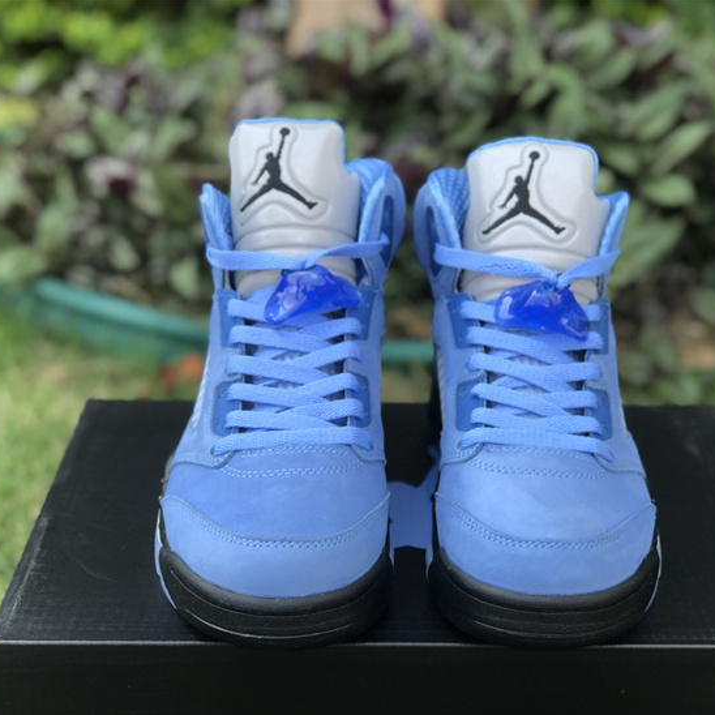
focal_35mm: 68
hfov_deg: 25.3
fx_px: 1589
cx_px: 423
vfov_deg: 25.4
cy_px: 361
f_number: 2.8
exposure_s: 1/100
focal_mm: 6.6
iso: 20
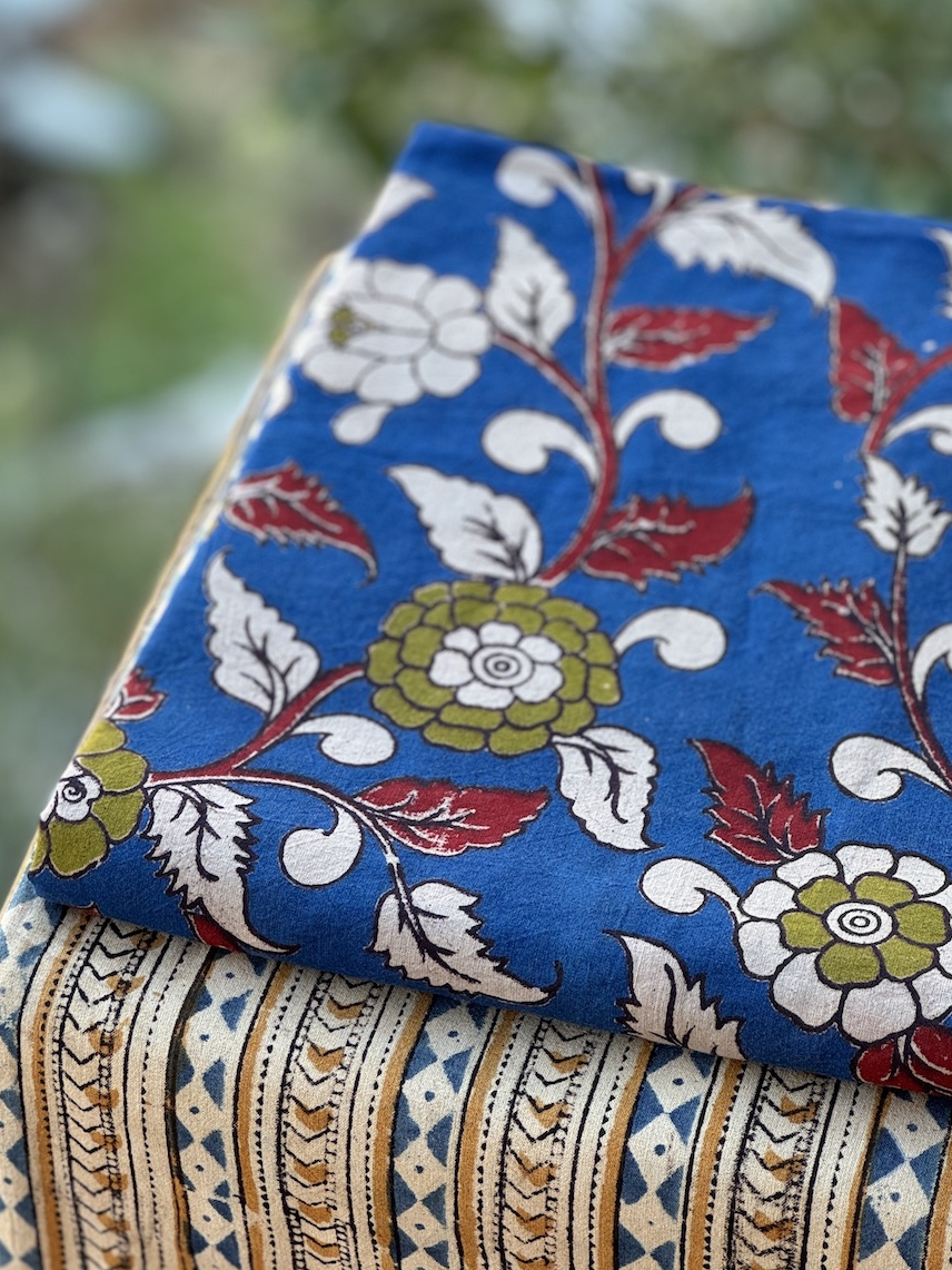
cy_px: 746
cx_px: 376
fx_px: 3520
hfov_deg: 15.4
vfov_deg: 20.4
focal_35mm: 96
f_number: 2.8
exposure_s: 1/99
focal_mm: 9
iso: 64
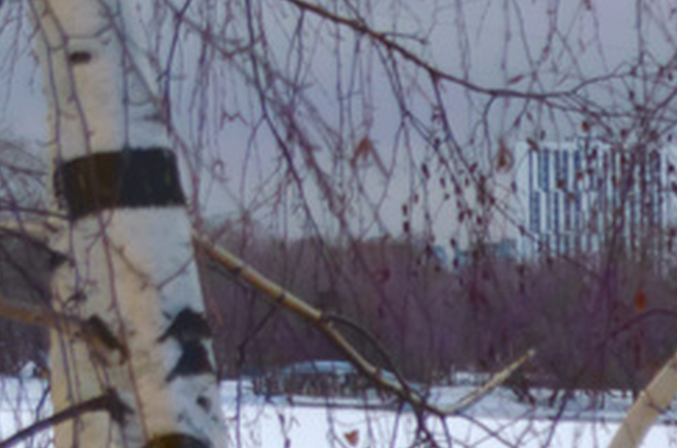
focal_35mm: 190
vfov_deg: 6.9
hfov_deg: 9.4
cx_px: 1772
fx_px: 3566
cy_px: 909
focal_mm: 22
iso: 400
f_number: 6.3
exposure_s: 1/200
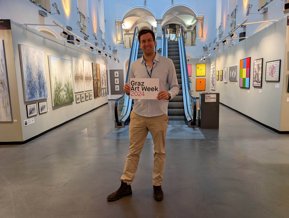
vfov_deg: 56.9
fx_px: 201
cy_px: 109
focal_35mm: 24
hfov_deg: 71.5
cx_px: 144
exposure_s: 1/33.3
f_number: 1.68
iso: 21
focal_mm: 6.9
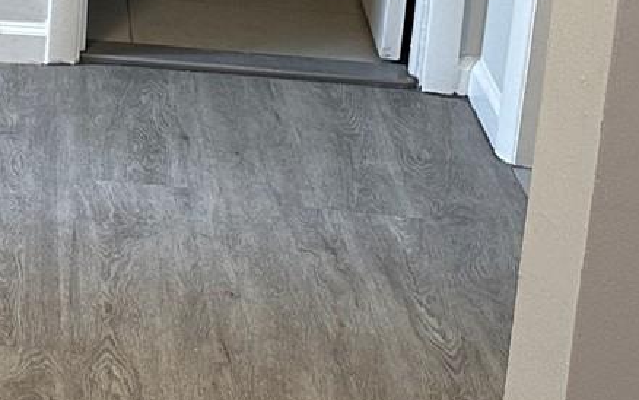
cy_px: -117
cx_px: -468
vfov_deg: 10.8
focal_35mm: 119
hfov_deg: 15.4
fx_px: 2073
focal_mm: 6.86
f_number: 1.78
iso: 200
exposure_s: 1/120
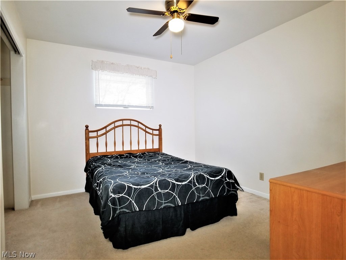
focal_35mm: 26
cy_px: 130
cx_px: 173
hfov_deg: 67.3
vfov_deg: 53.1
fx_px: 260
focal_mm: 4.25
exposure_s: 1/50
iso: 64
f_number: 1.7
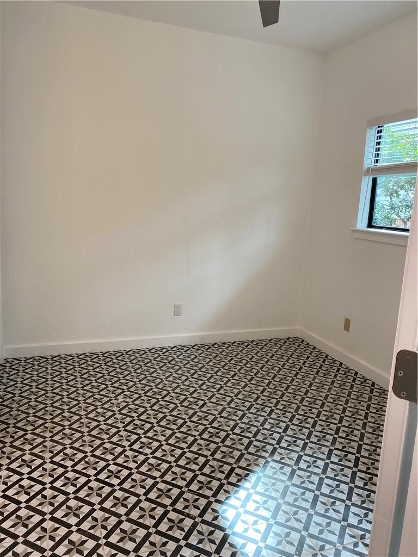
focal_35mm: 26
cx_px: 209
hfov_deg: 53.1
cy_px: 278
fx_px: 419
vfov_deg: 67.3
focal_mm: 4.25
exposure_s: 1/120
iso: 100
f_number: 1.8
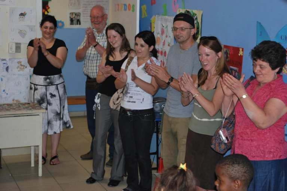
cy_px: 96
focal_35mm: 69
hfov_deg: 29.2
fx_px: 550
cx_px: 144
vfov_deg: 19.7
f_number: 5.3
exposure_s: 1/60
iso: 250
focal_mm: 46
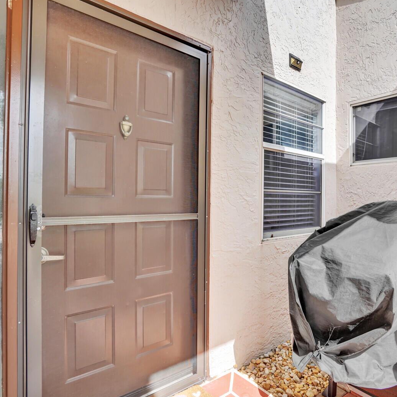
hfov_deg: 71.4
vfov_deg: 72.1
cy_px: 199
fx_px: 272
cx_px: 239
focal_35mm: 21
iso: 800
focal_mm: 16
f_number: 8
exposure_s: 1/250
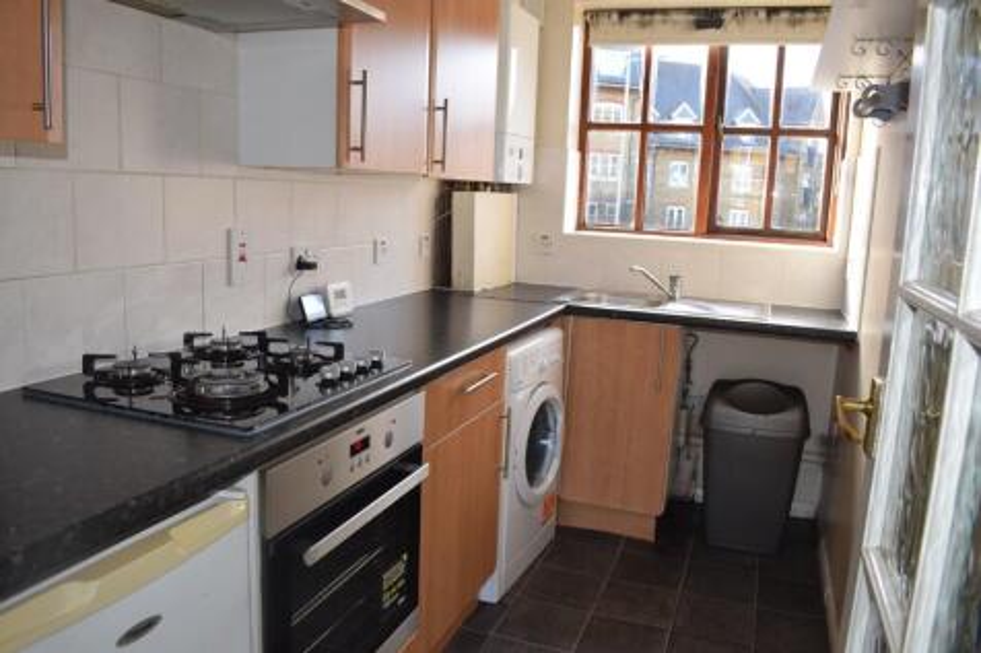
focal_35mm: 27
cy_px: 326
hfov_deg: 67.4
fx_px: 735
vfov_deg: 47.9
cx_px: 490
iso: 640
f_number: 5.6
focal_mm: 18
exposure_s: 1/125
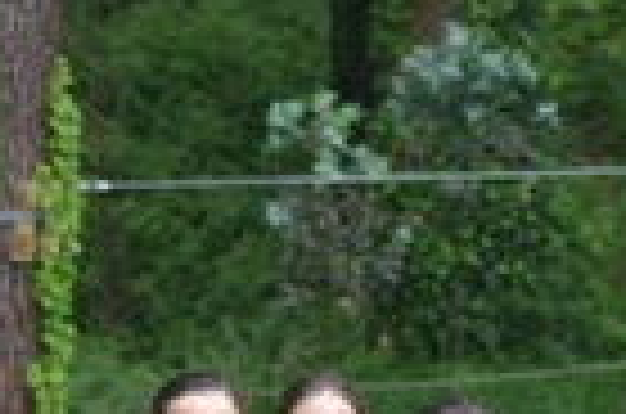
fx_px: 8414
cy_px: 596
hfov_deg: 4.2
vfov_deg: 2.8
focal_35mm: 485
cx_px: 1329
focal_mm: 70
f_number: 4.5
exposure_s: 1/320
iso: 400
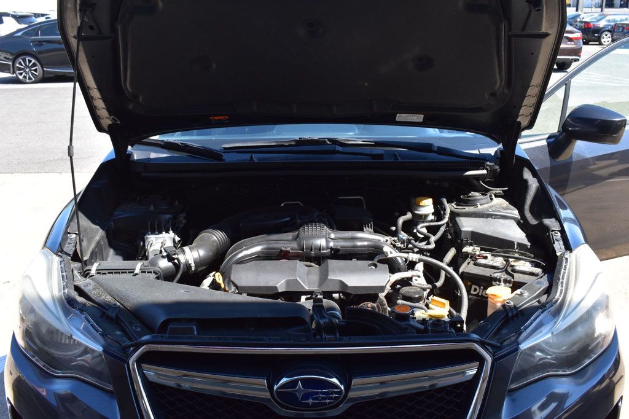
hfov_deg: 53.1
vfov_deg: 36.8
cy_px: 210
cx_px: 314
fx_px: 629
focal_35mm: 36
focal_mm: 24
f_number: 10
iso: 400
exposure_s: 1/200
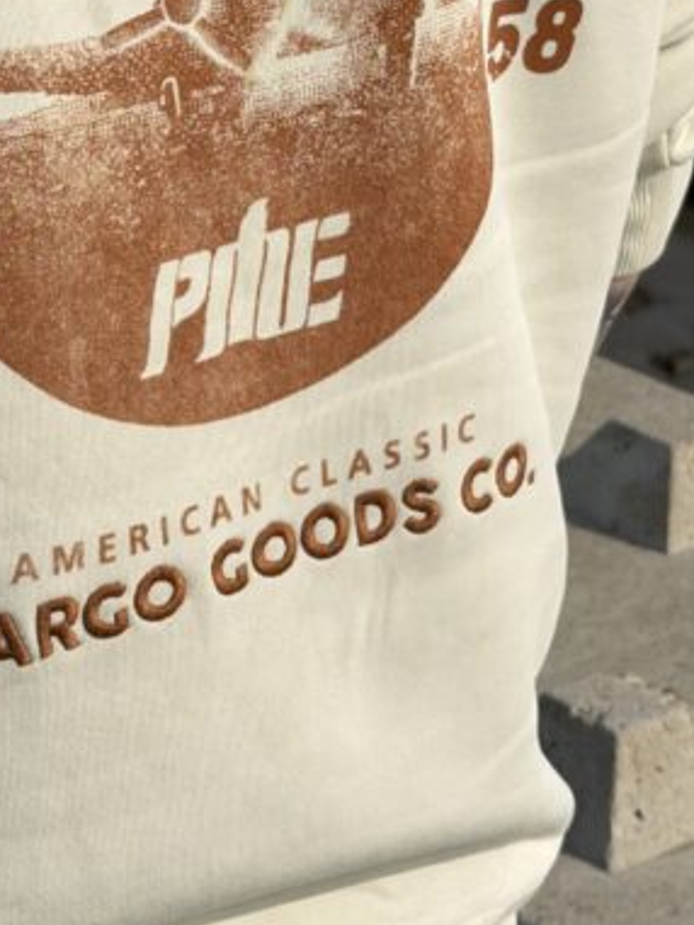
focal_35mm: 129
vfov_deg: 15.1
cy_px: 51
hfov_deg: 11.5
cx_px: 320
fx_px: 3446
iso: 64
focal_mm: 6.76
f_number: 1.78
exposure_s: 1/16129
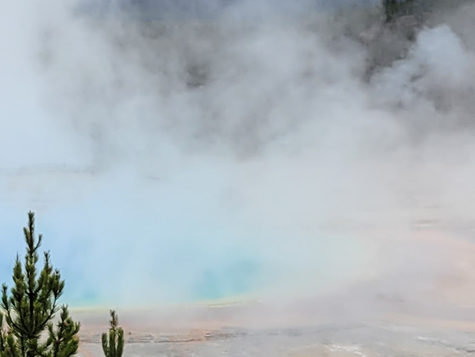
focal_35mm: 124
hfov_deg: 15.7
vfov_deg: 11.8
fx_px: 1702
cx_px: 73
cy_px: -12
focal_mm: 5.4
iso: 40
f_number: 1.8
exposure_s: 1/3134
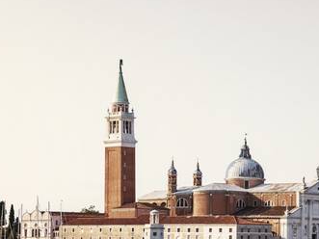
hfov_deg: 13.7
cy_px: 140
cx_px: 251
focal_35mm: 143
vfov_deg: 10.4
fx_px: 1317
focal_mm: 82
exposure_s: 1/160
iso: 64
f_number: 6.3
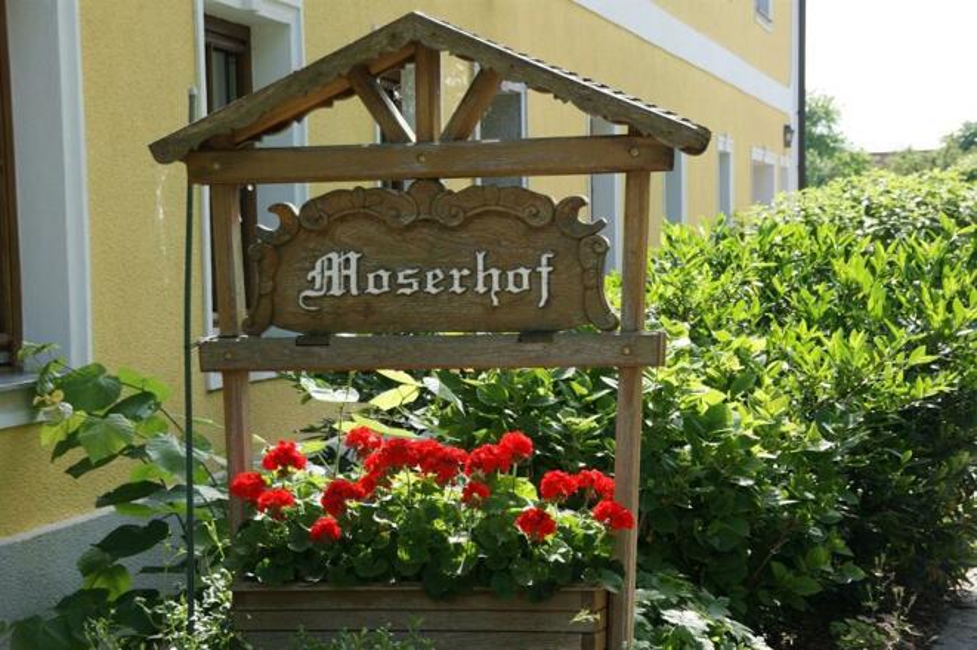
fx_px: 2238
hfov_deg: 24.6
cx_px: 488
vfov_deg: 16.5
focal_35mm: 82
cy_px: 325
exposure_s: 1/125
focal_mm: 55
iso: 100
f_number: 6.3
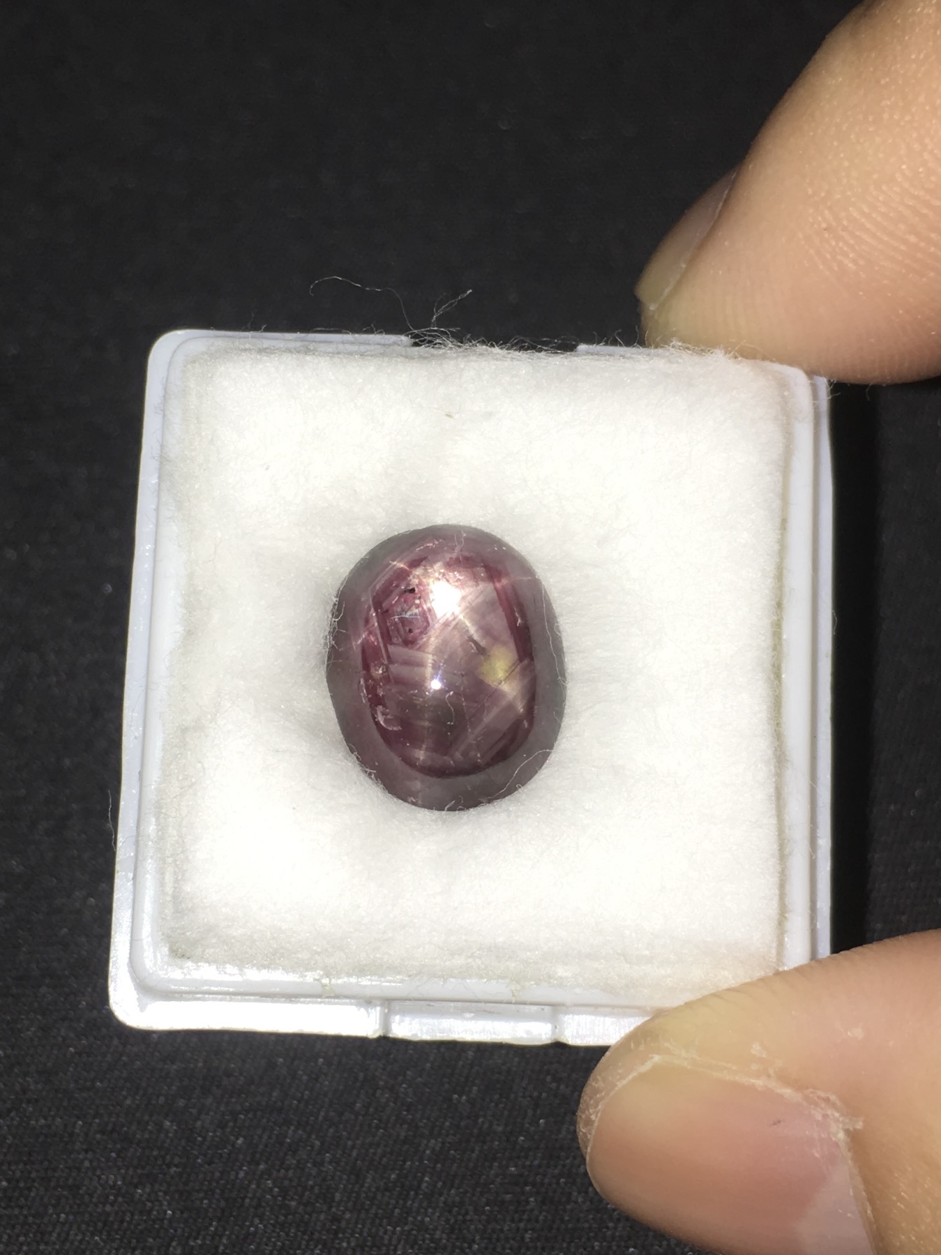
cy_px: 628
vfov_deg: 61.7
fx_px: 1051
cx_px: 470
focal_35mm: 29
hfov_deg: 48.2
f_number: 2.2
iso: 25
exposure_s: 1/259
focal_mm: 4.15
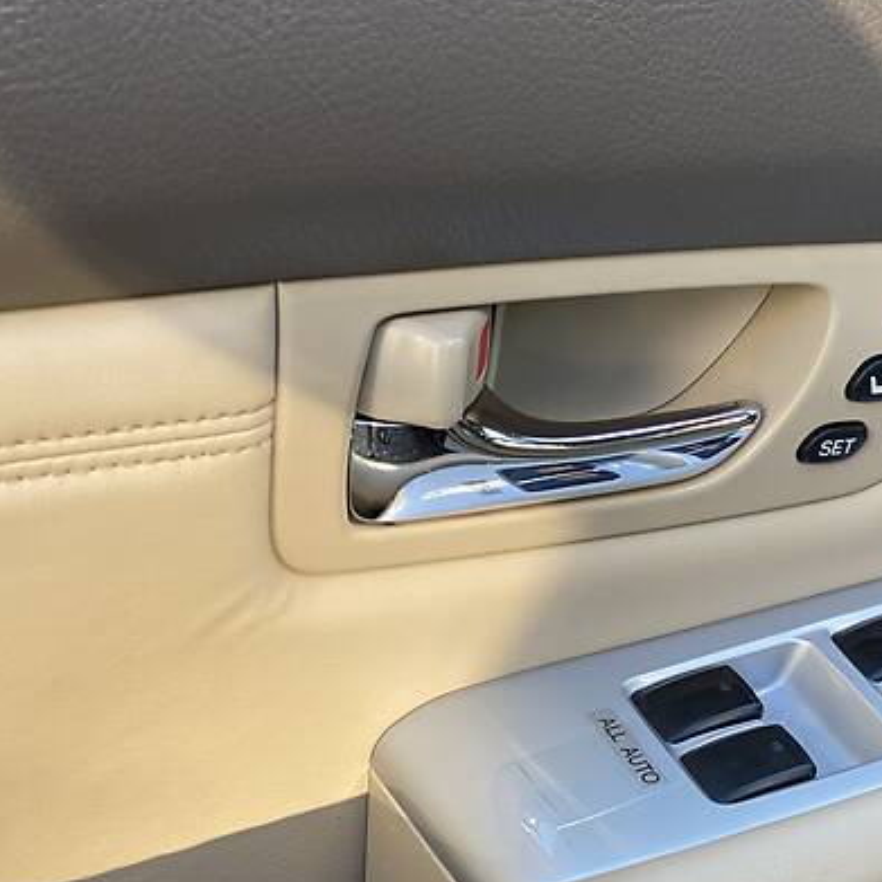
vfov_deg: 18.5
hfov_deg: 18.0
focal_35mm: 94
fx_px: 2710
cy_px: 501
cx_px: 900
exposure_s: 1/122
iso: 64
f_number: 2
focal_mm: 6
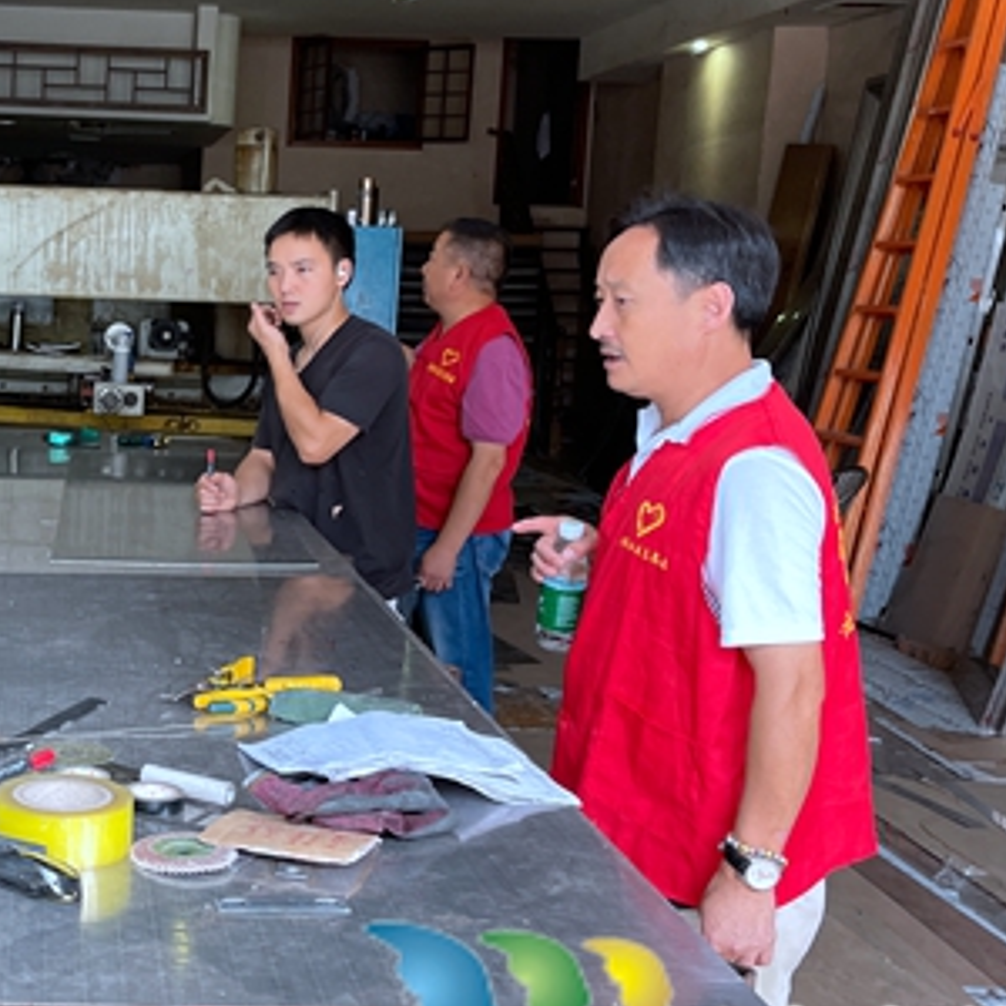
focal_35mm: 49
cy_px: 463
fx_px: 1611
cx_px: 67
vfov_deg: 34.7
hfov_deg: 32.6
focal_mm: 5.1
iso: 125
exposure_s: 1/121
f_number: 1.6
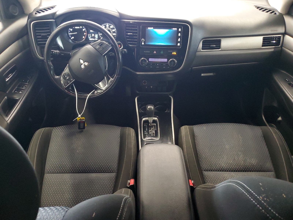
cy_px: 110
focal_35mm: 26
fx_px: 220
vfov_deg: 53.1
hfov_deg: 67.3
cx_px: 146
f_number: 1.5
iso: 285
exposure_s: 1/24
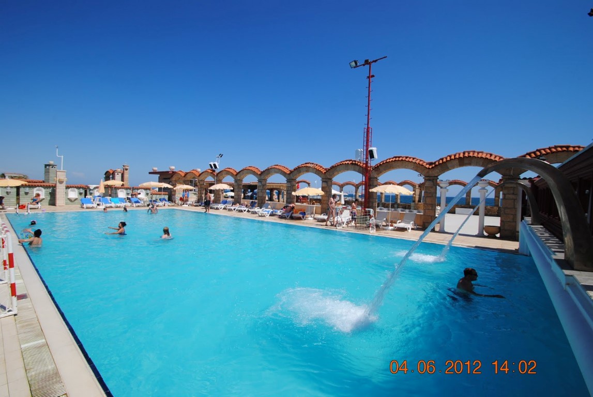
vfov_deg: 77.5
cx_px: 296
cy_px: 198
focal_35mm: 15
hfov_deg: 100.3
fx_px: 247
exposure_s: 1/320
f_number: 9
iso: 100
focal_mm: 10
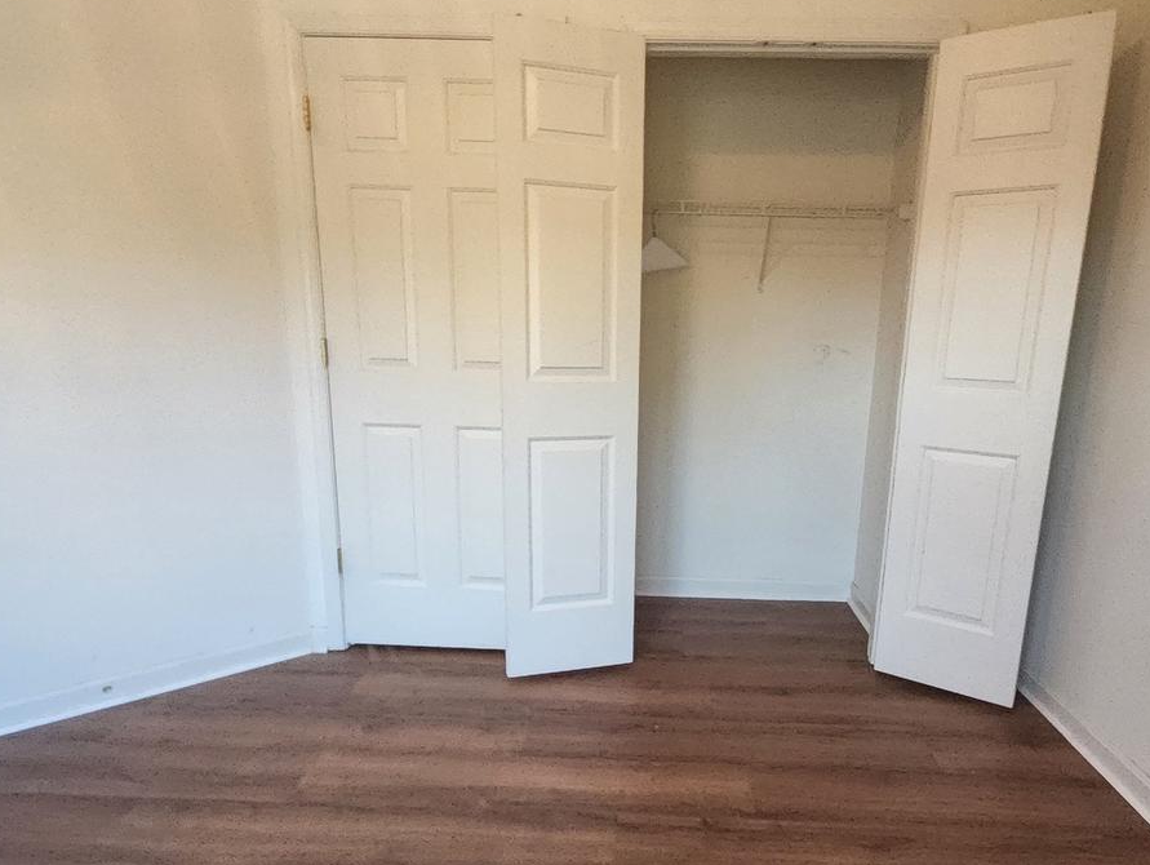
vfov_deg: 63.3
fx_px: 698
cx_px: 648
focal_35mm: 21
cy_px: 493
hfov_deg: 78.6
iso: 160
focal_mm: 1.13
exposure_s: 1/50
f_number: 2.2
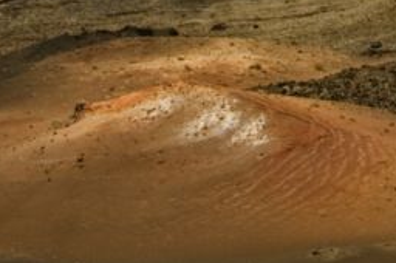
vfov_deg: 6.3
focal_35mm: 216
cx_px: 307
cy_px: -156
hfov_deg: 9.5
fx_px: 2373
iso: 200
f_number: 6.3
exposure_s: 1/160
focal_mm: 36
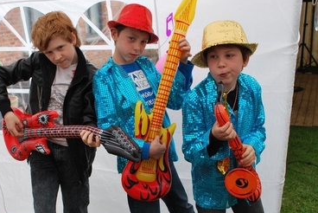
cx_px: 136
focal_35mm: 44
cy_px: 158
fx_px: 389
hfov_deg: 44.3
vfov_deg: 30.1
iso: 180
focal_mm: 18
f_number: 5.6
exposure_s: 1/125
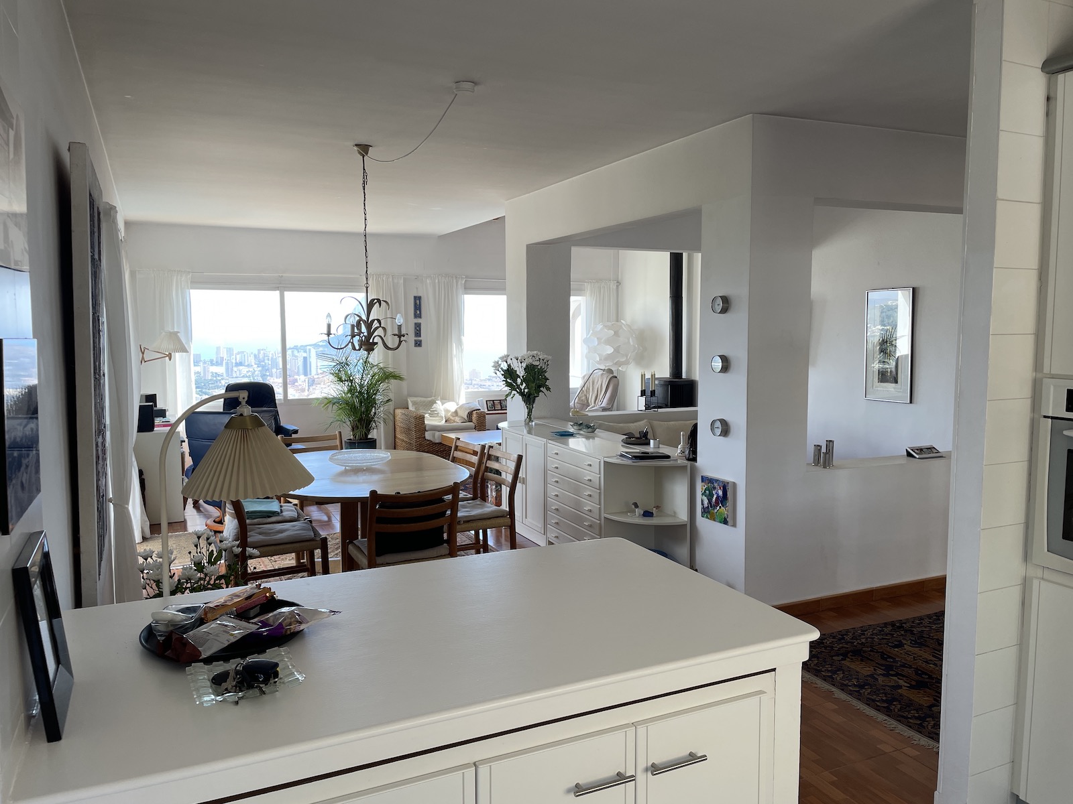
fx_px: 806
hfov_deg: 67.3
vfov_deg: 53.1
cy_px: 402
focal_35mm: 26
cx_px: 536
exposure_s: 1/215
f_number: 1.6
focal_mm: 4.2
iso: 32
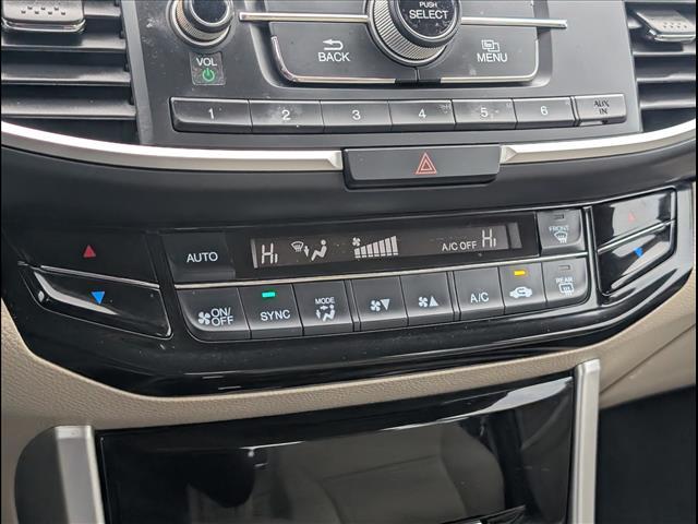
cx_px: 349
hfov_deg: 38.9
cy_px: 262
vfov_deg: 29.7
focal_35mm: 49
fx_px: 988
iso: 358
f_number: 1.68
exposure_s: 1/1000
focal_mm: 6.9
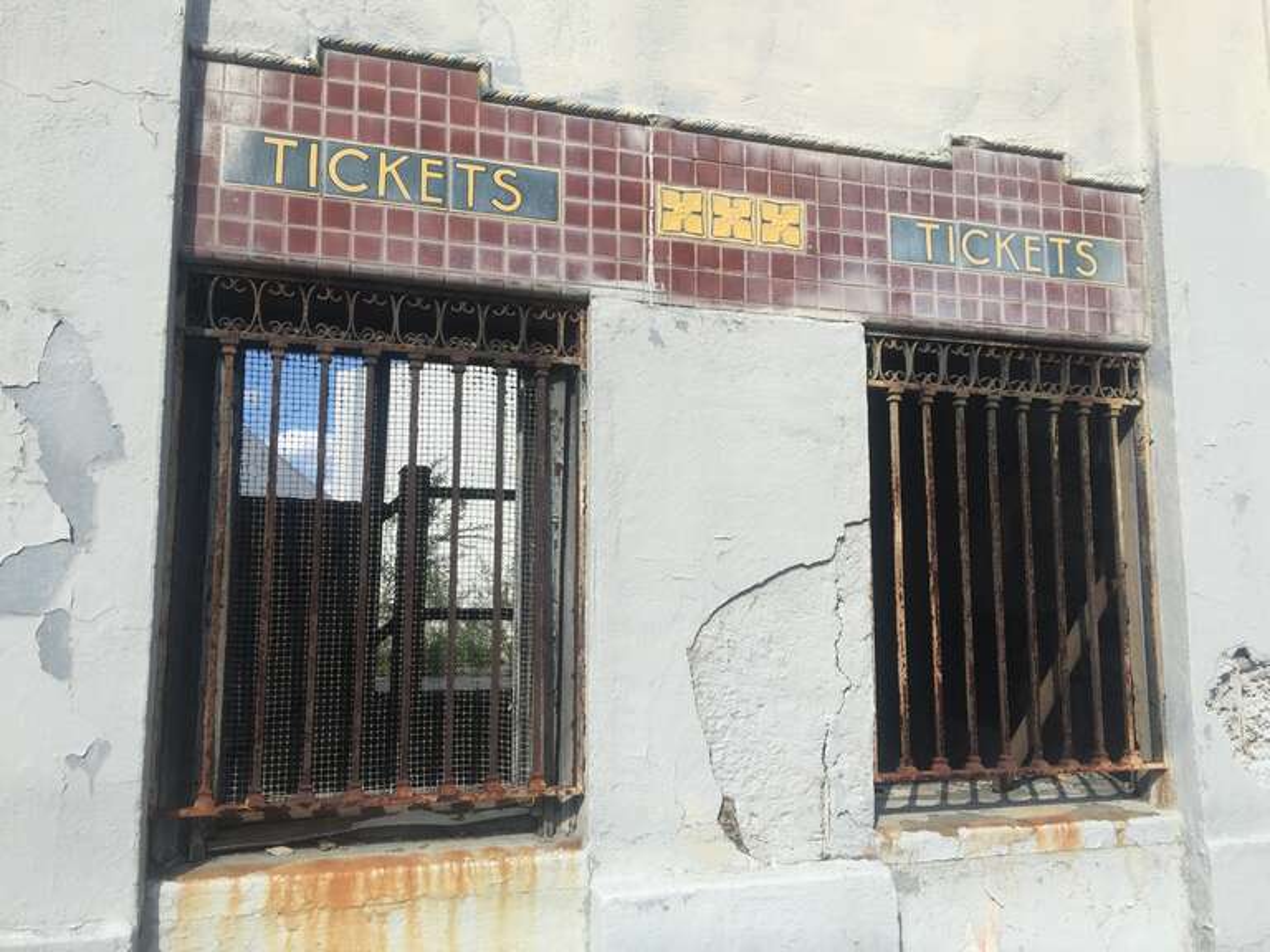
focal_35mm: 29
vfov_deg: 48.2
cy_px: 476
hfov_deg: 61.7
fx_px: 1064
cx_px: 635
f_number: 2.2
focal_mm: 4.15
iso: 32
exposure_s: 1/1980
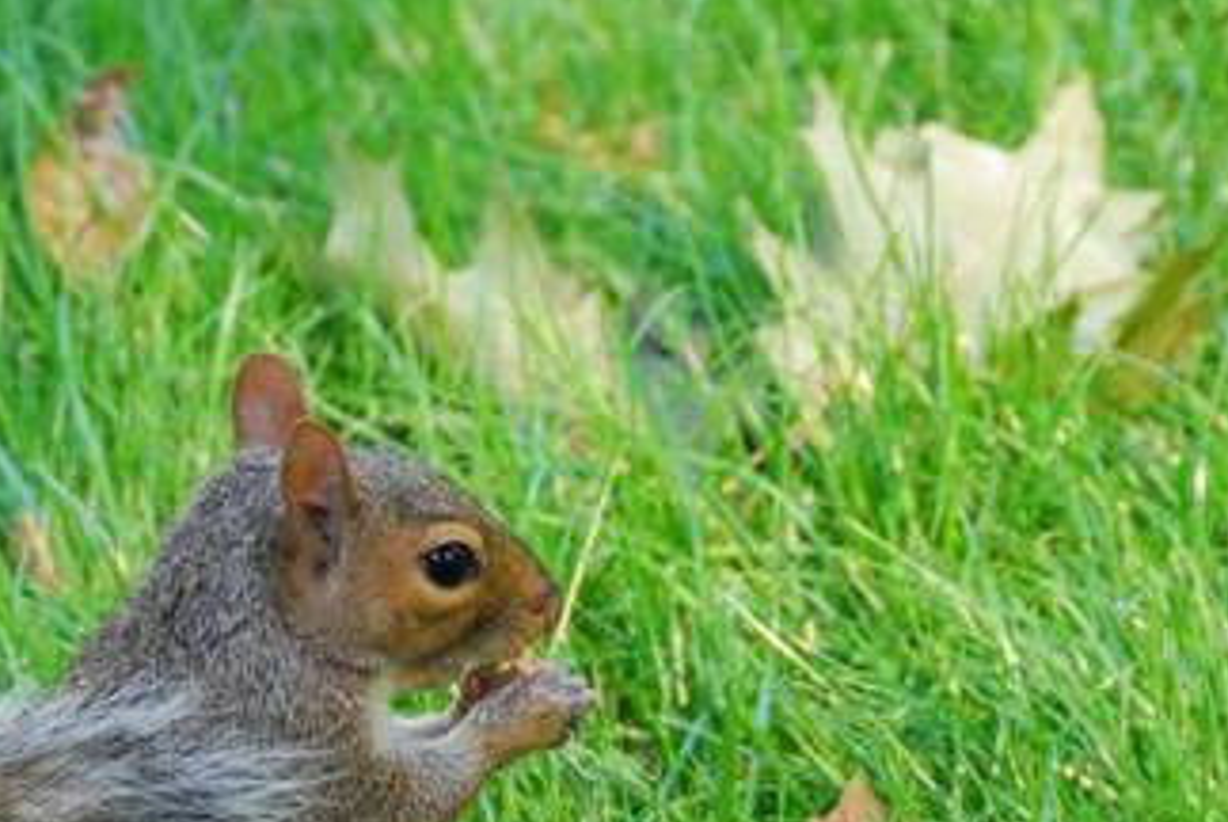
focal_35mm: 651
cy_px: 636
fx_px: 22226
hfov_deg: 3.2
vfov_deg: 2.1
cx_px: 380
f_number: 5.6
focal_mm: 200
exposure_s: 1/100
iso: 1100
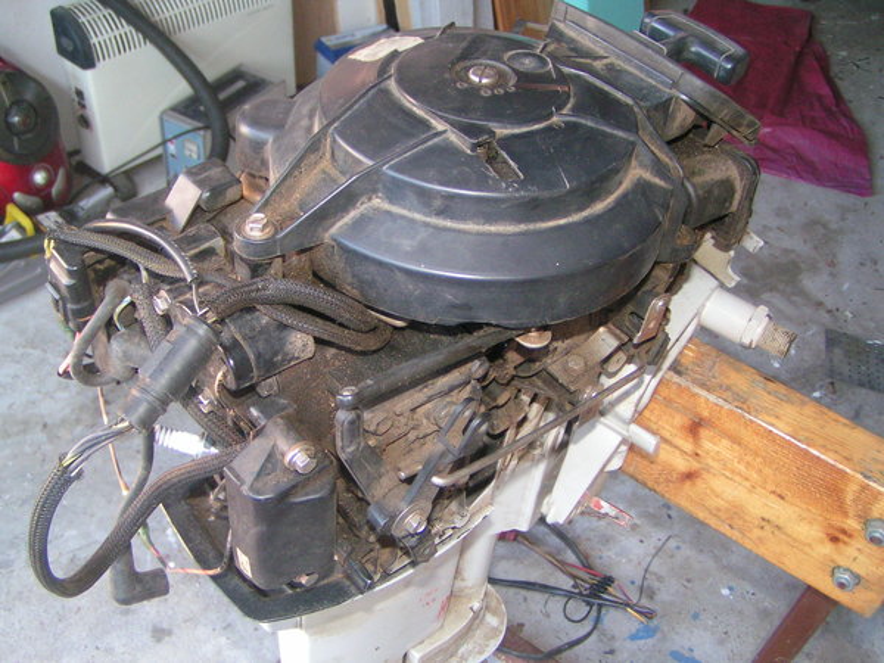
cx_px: 442
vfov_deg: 37.7
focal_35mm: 38
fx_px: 970
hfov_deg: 49.0
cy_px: 332
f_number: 2.8
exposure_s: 1/40
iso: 200
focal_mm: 5.8
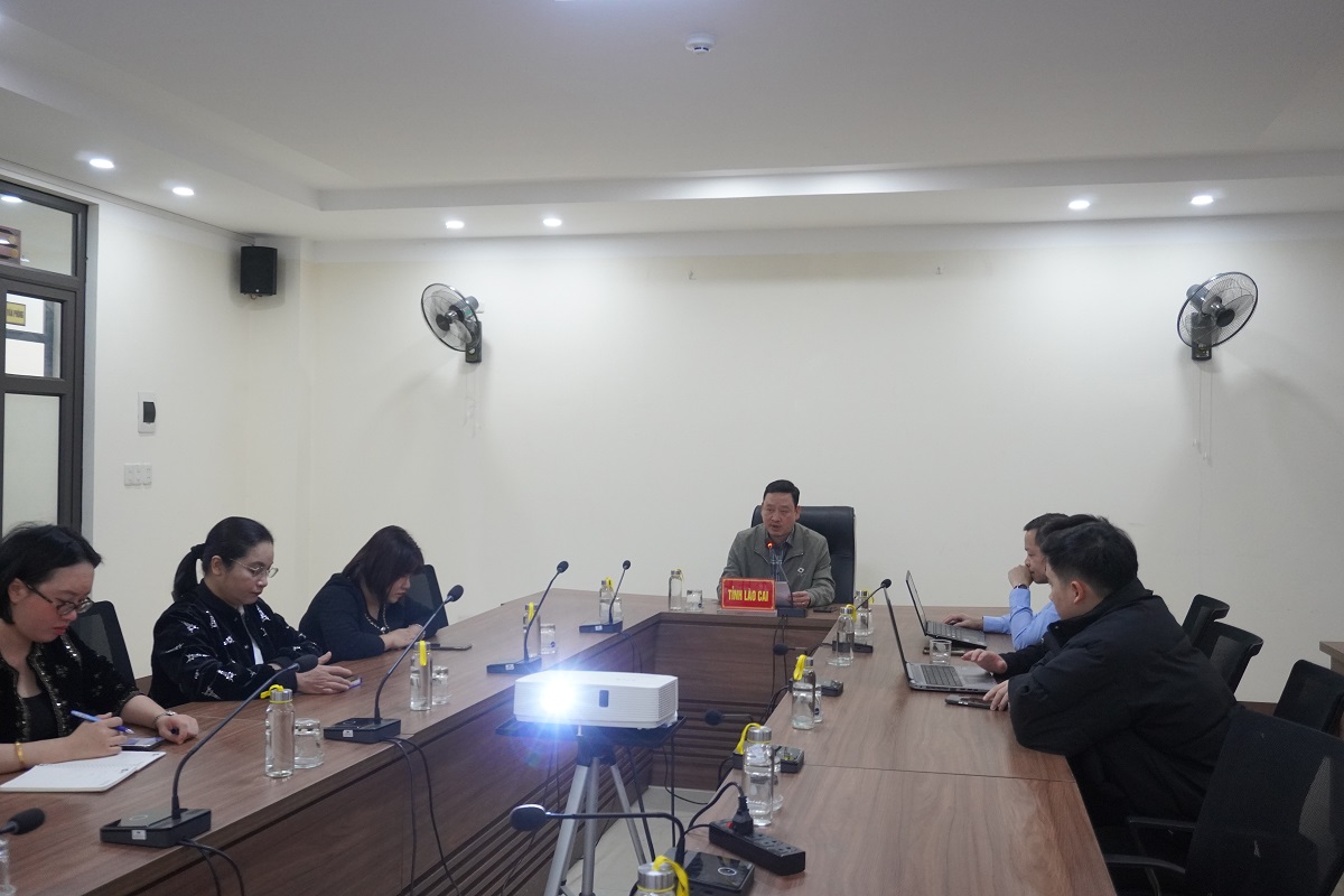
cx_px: 672
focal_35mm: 32
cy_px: 448
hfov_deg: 59.5
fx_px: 1176
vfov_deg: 41.7
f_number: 4
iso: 2000
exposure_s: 1/160
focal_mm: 21
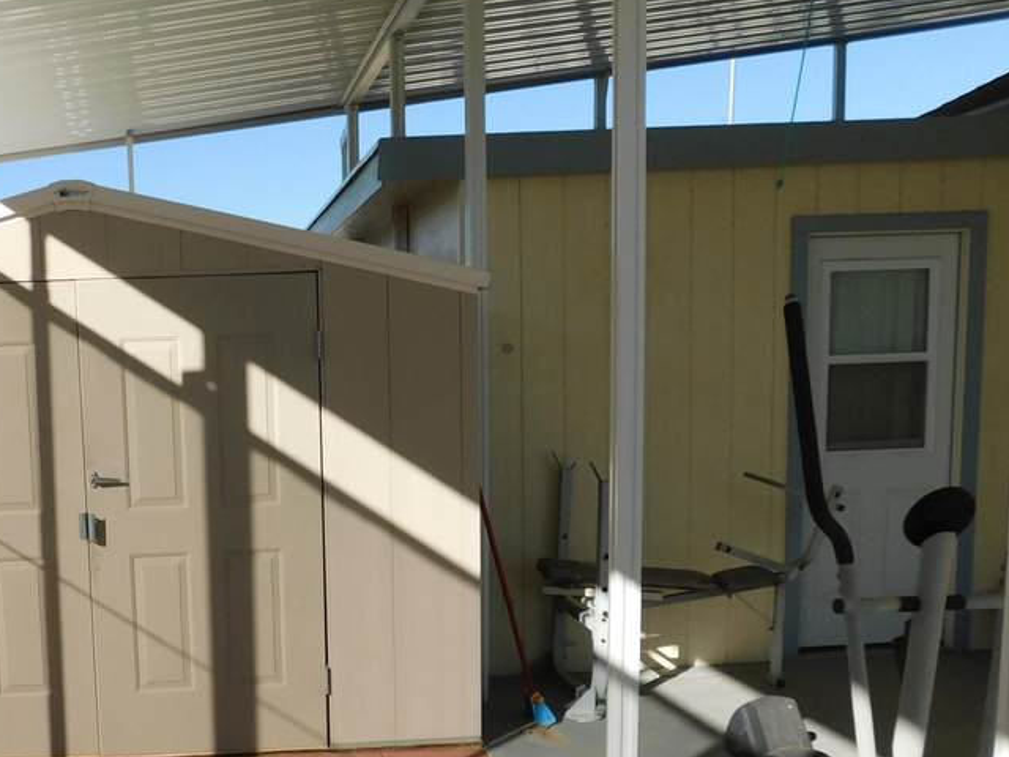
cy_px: 609
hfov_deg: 39.9
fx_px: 1341
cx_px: 230
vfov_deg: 30.7
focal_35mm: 46
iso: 125
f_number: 6
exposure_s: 1/400
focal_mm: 4
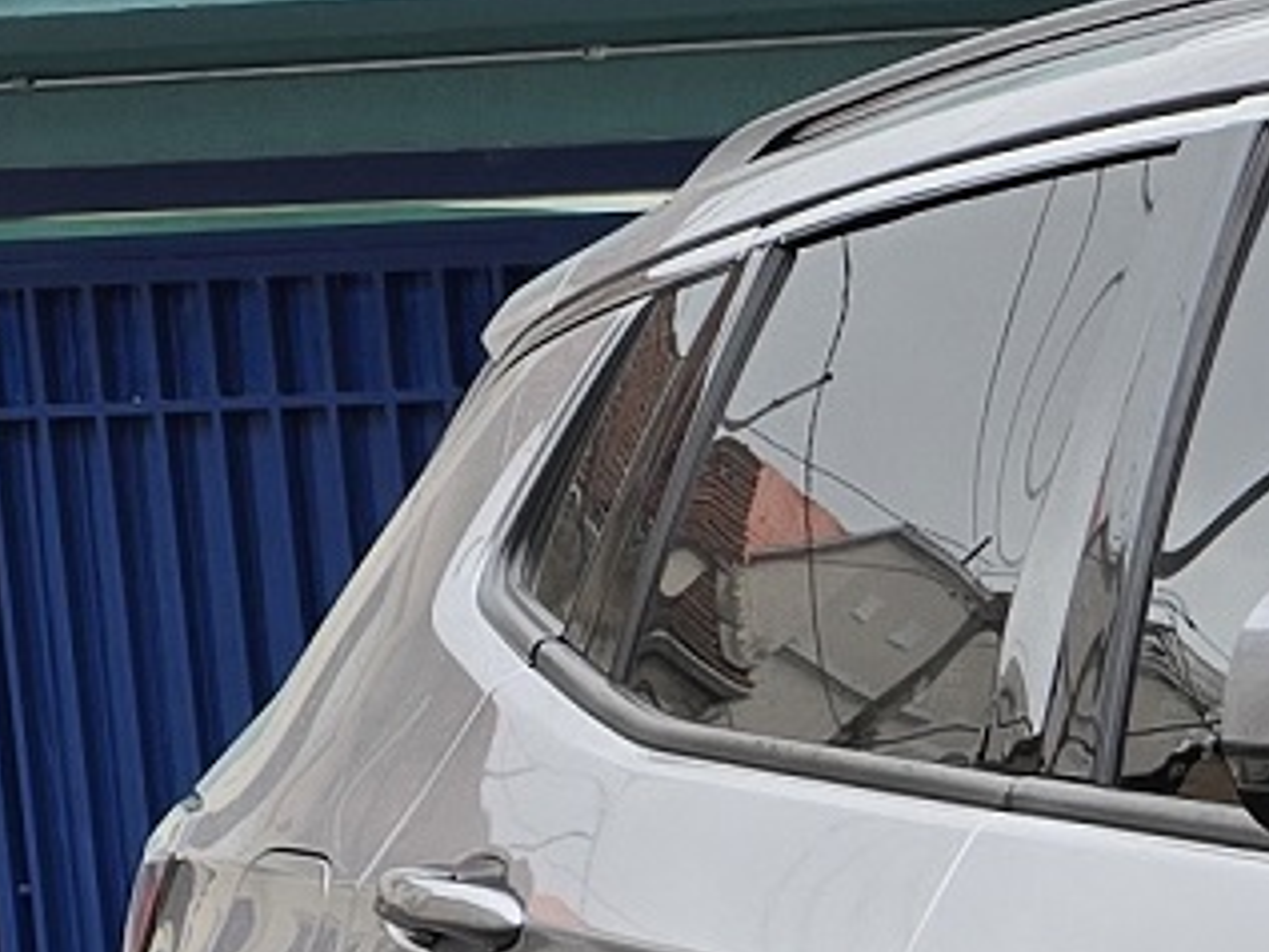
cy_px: 1904
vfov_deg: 8.1
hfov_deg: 9.8
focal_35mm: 174
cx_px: 3219
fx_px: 6381
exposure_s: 1/180
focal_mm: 6.3
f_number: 1.7
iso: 32
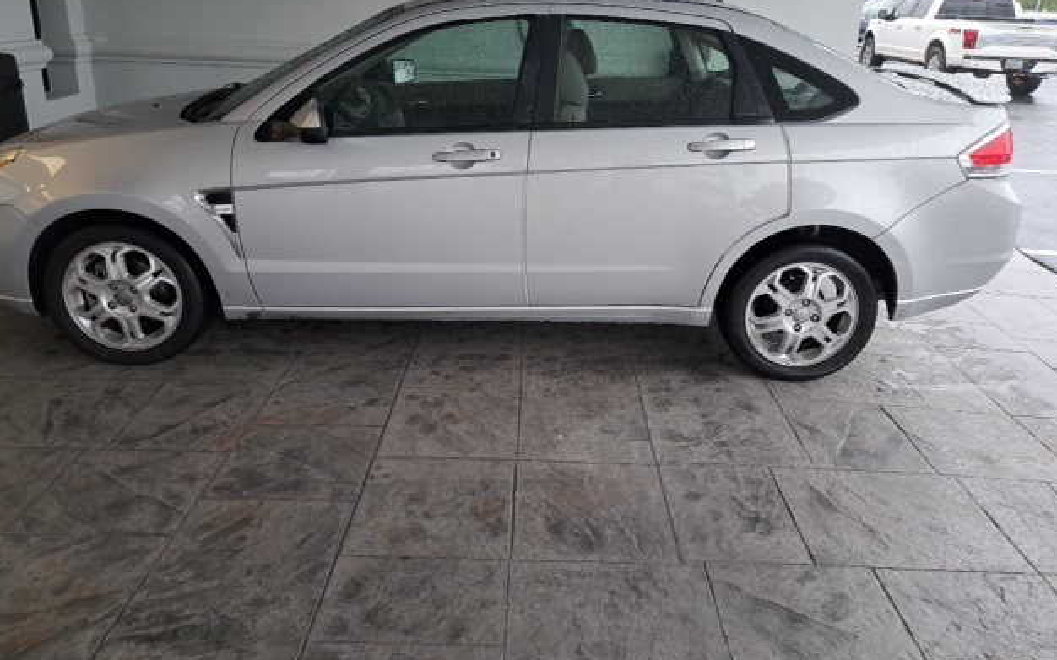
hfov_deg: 70.4
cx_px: 527
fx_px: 749
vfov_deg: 47.4
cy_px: 275
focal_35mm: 26
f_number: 1.8
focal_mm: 5.23
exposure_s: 1/60
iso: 50
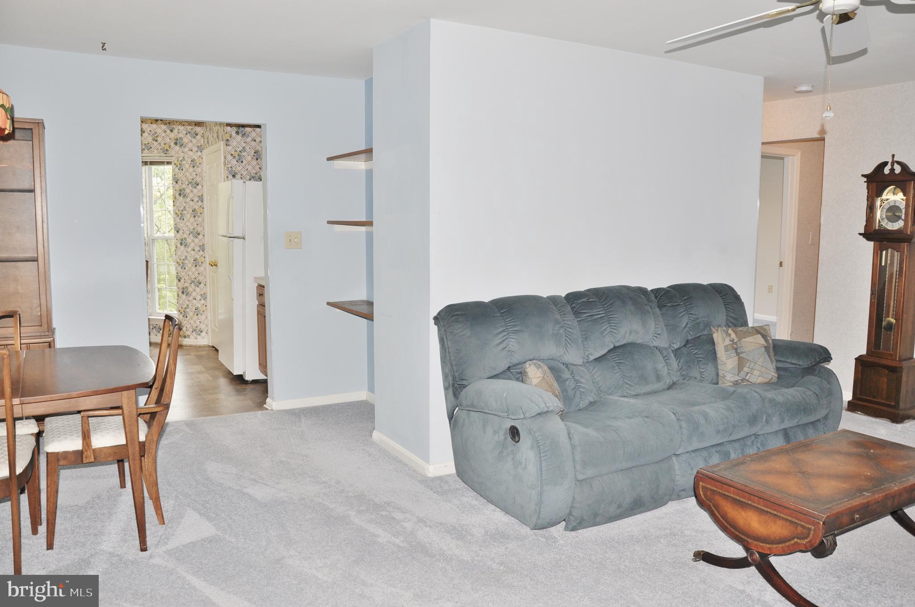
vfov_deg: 47.8
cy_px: 304
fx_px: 685
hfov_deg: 67.4
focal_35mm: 27
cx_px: 458
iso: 200
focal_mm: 18
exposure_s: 1/60
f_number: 5.6
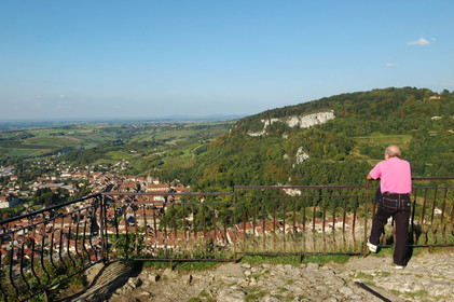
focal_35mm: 30
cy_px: 151
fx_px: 378
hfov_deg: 62.0
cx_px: 227
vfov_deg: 43.5
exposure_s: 1/160
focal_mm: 20
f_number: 13
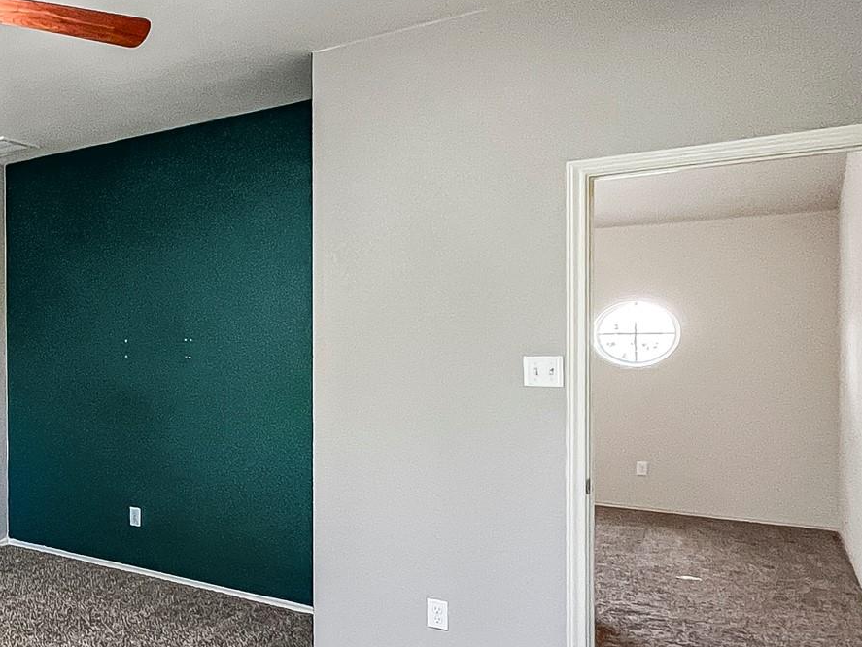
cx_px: -95
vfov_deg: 46.8
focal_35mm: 30
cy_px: 344
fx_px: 747
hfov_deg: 44.8
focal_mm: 1.57
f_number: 1.8
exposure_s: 1/60
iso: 320
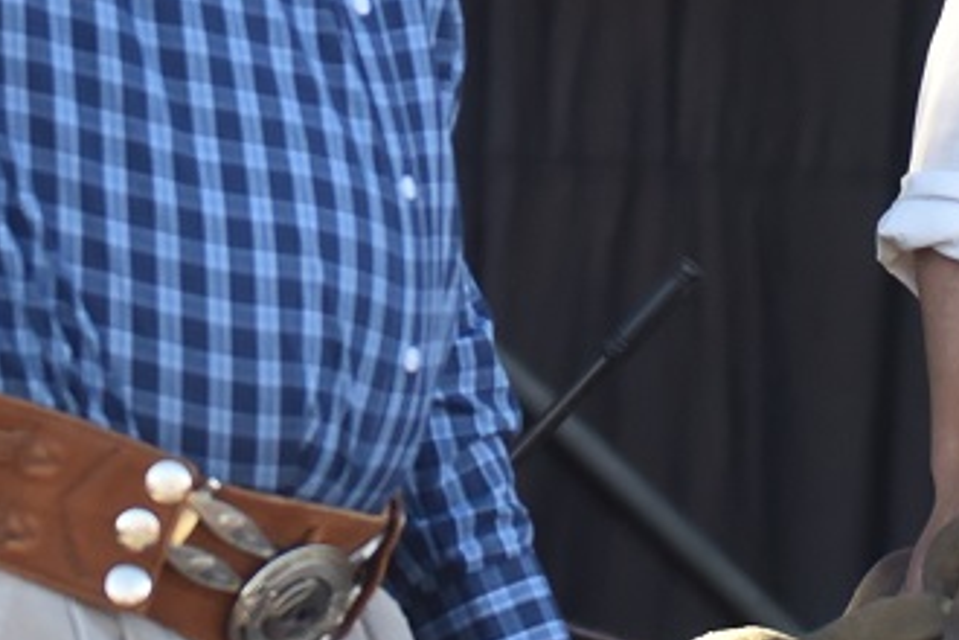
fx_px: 10202
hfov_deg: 5.4
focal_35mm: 383
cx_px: 972
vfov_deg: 3.6
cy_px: -281
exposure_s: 1/1000
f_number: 4
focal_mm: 70
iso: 1000
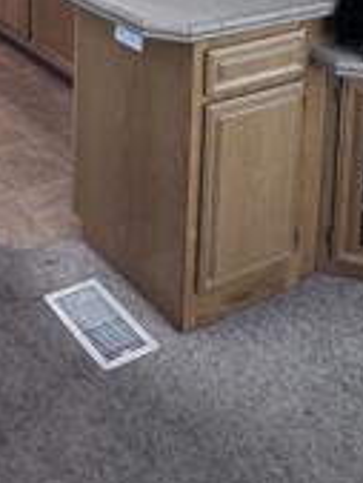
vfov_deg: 28.7
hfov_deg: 24.8
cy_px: -163
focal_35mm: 53
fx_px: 740
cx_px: -77
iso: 200
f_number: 2.2
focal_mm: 2.22
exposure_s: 1/120
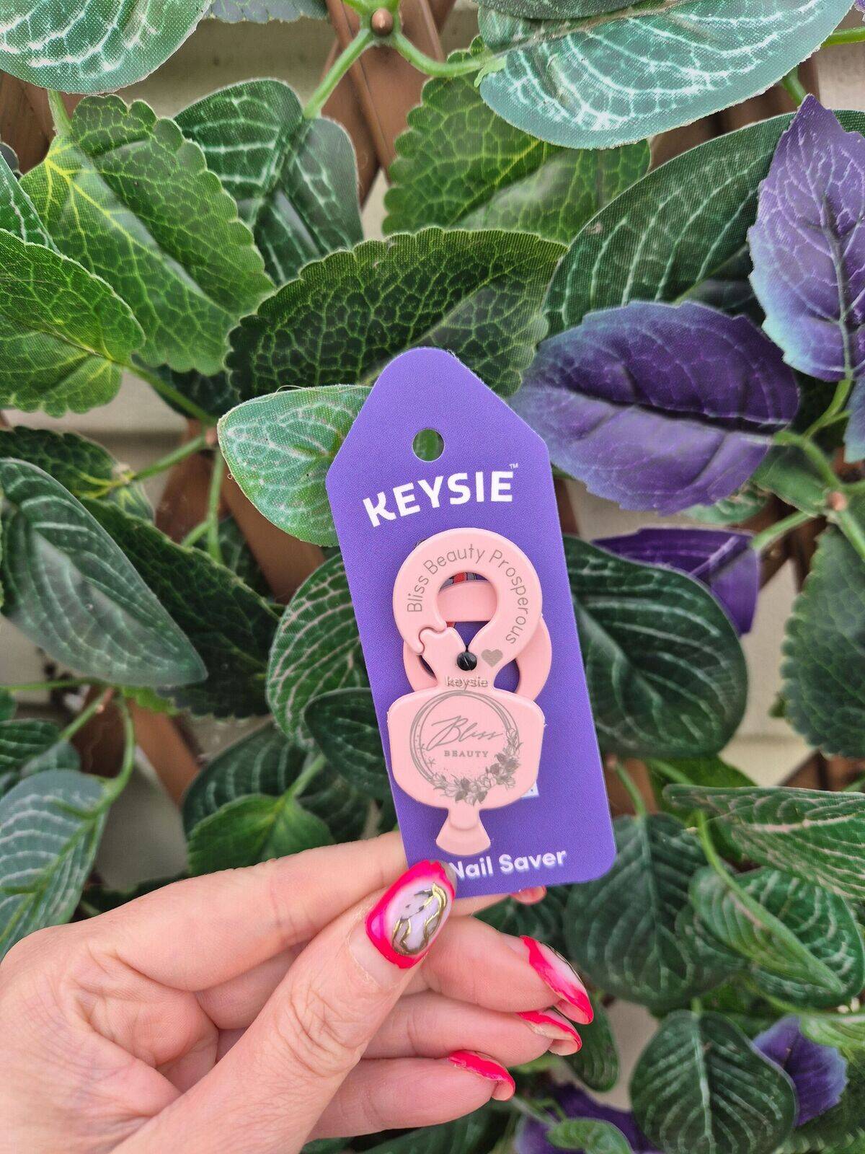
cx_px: 432
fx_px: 766
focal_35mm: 23
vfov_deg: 73.9
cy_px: 577
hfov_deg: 58.9
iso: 50
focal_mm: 5.4
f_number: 1.8
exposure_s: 1/180
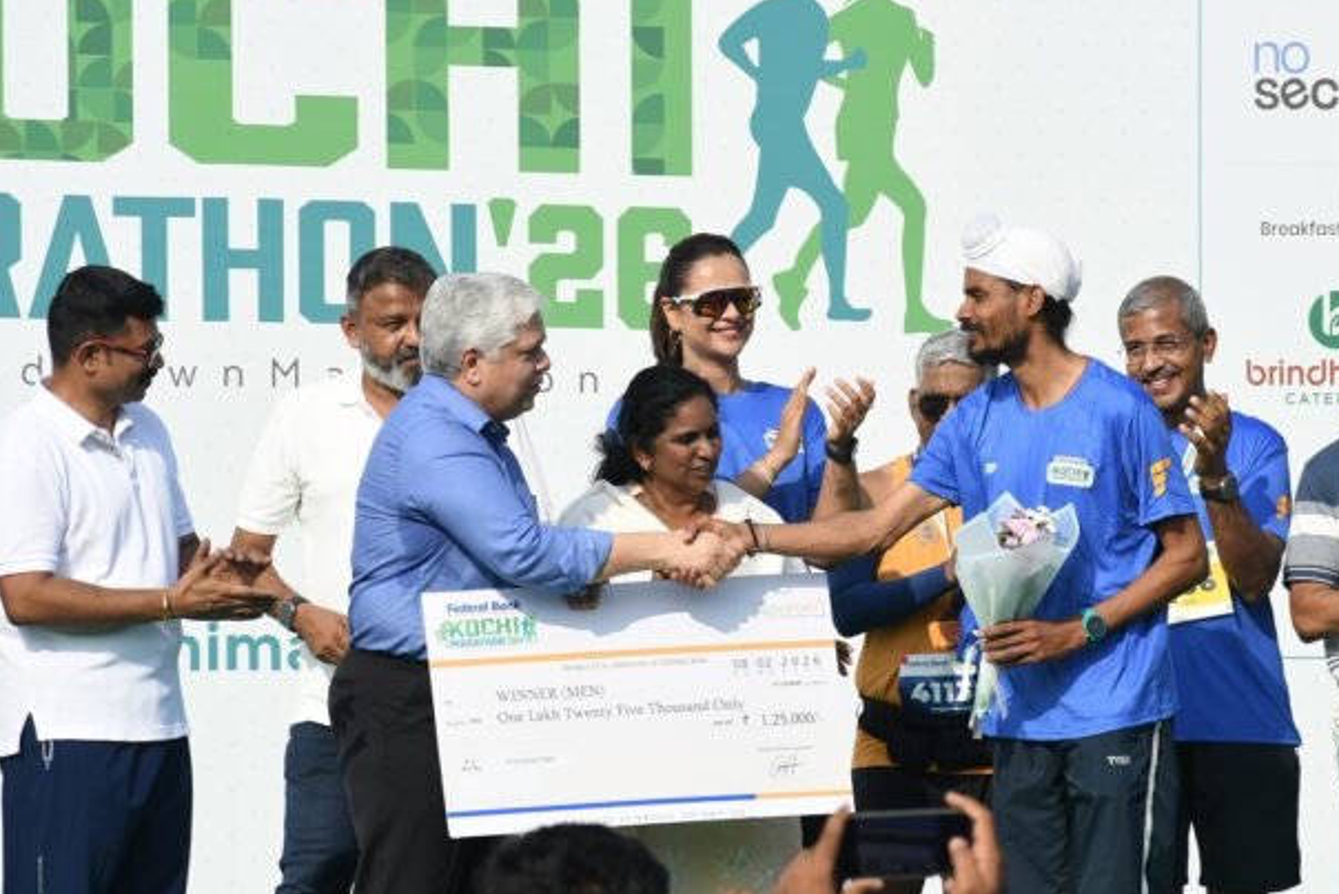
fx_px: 10998
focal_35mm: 296
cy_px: 402
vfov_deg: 4.7
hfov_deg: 7.0
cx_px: 763
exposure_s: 1/400
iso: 125
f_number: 8
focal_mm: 155
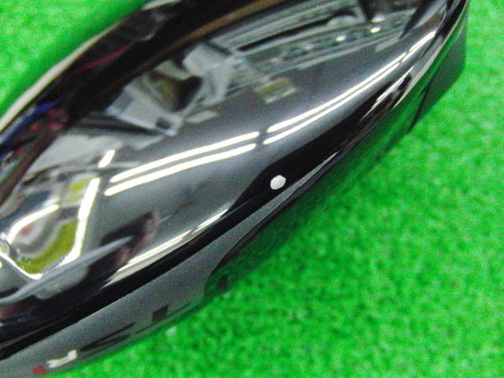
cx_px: 252
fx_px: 539
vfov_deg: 38.7
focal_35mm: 37
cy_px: 189
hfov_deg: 50.1
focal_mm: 6.42
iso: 3200
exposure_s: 1/100
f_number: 3.6
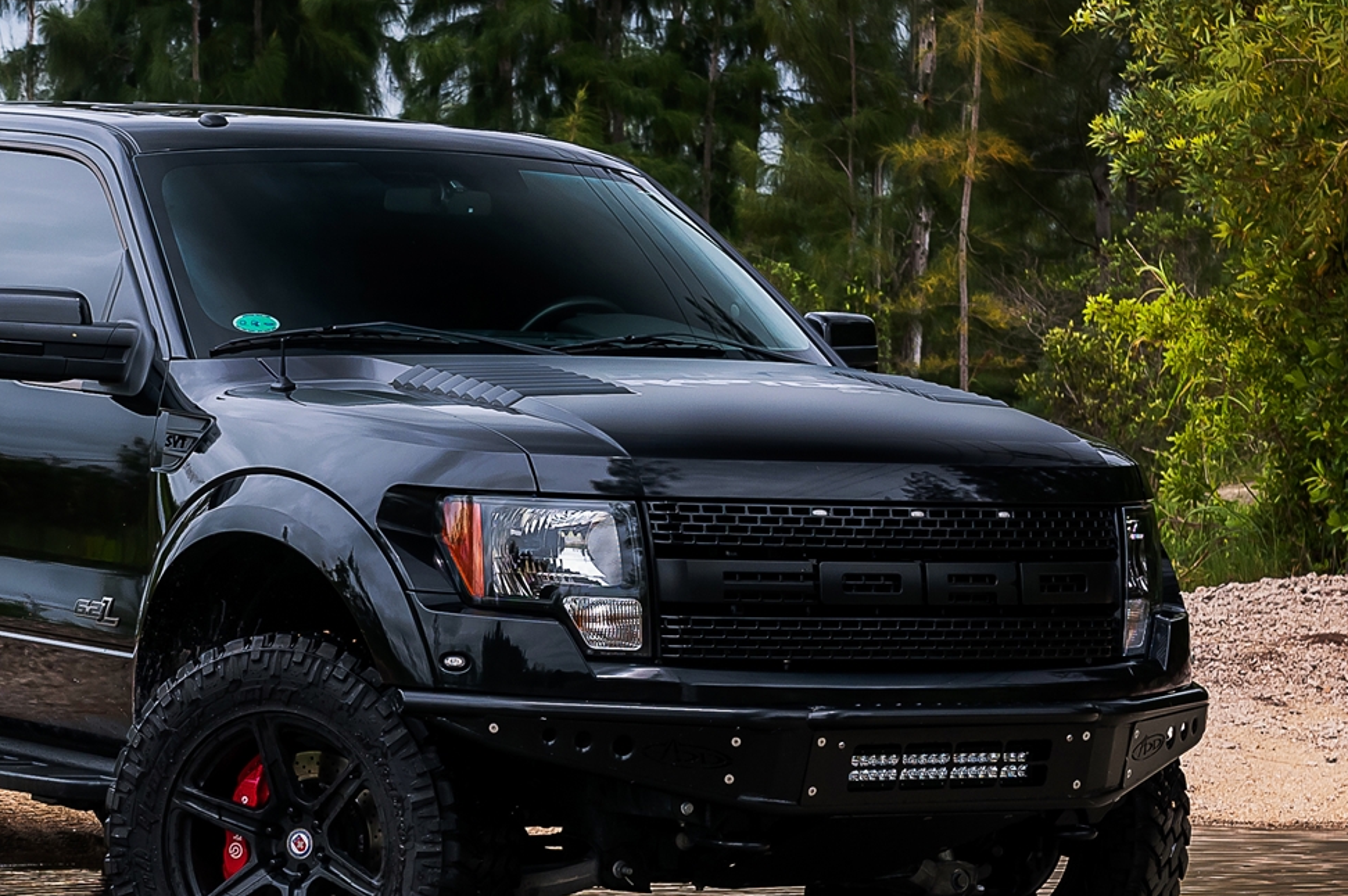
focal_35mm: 154
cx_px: 209
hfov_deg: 13.3
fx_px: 5761
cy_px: 508
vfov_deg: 8.9
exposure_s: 1/100
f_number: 6.3
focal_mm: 52
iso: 200
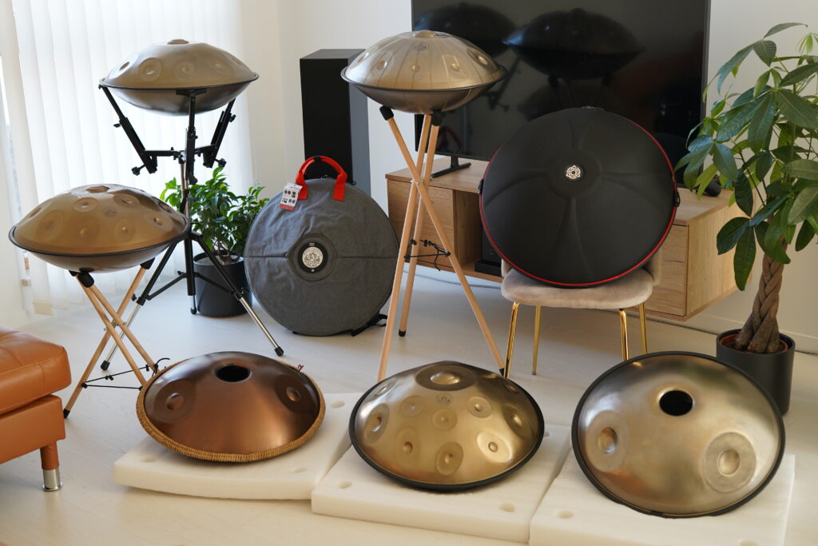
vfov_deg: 27.0
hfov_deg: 39.6
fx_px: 1136
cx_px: 409
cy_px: 273
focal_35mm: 50
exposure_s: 1/160
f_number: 4
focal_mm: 50
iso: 1600
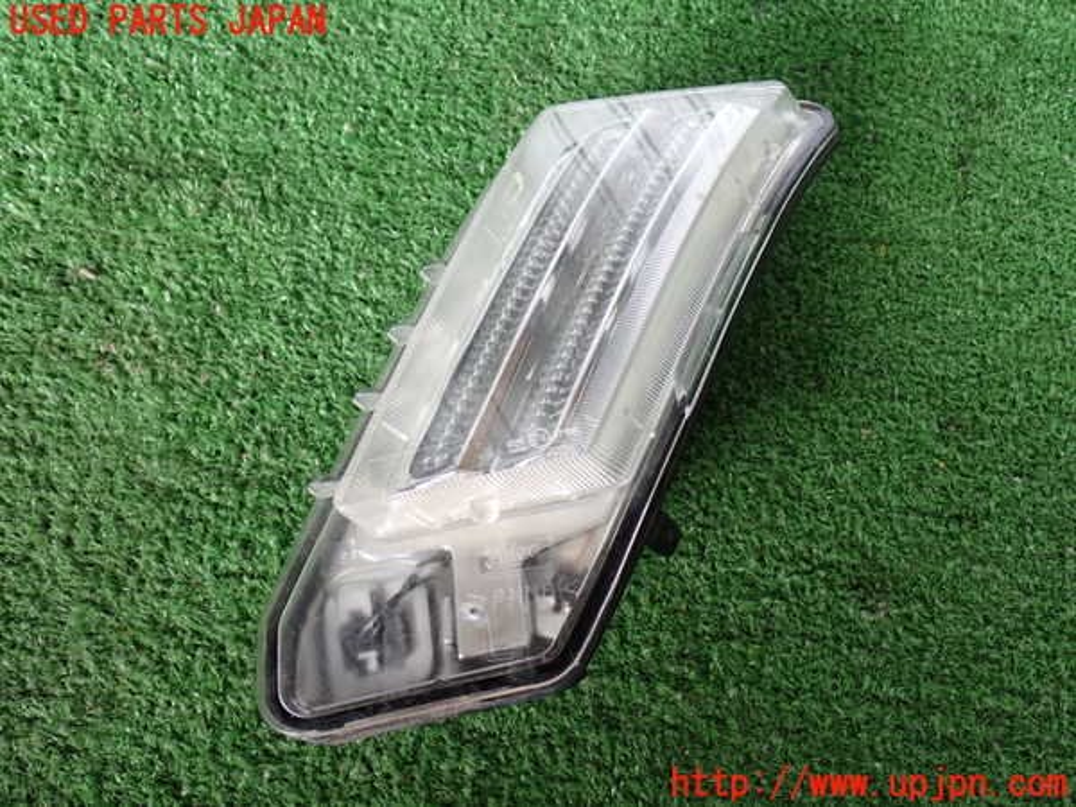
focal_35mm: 36
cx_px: 538
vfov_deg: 39.7
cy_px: 404
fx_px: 1119
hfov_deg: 51.4
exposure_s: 1/80
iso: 200
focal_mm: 6.37
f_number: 2.5
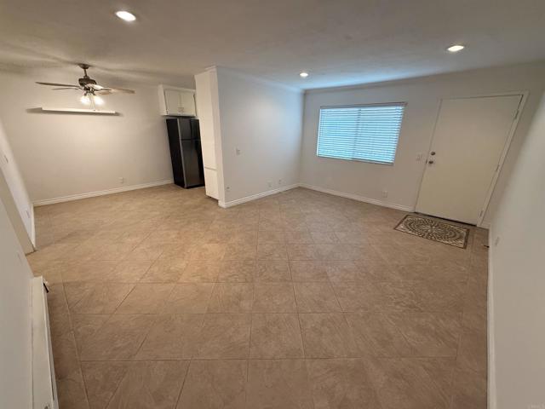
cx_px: 272
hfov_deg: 102.1
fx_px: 220
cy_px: 204
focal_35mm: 14
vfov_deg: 85.7
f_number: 2.2
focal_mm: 2.22
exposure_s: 1/120
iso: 250
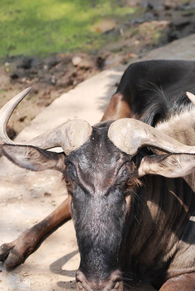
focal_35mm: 254
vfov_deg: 8.1
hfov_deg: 5.4
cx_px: 104
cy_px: 170
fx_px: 2058
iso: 200
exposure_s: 1/400
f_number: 5
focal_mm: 120
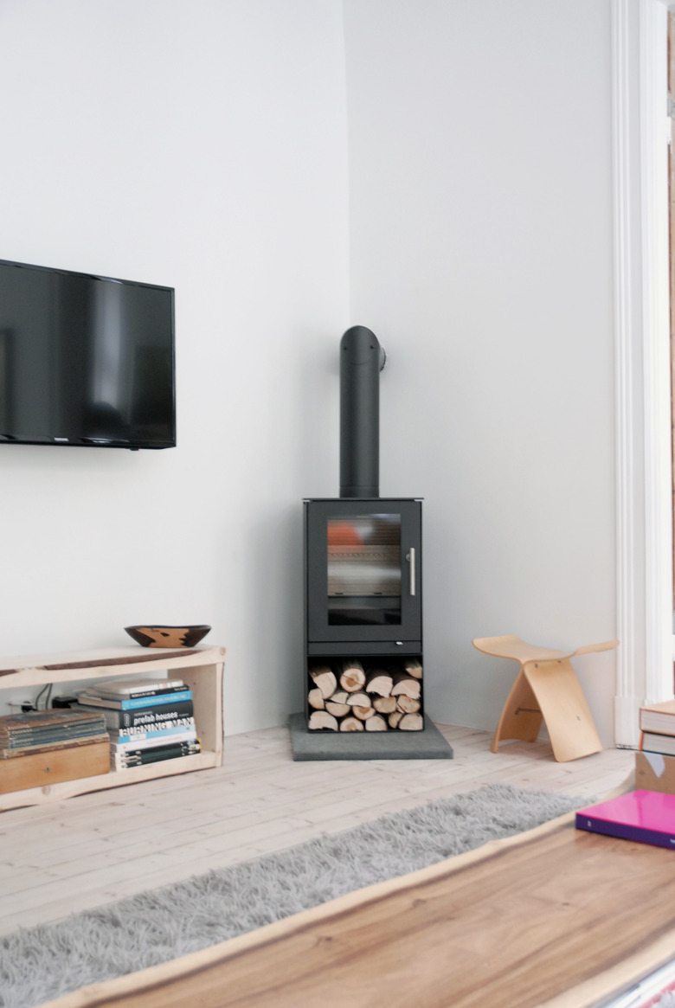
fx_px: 1220
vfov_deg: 44.9
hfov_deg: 30.9
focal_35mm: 44
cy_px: 504
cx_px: 338
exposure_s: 1/13
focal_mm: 29
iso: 640
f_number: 3.8
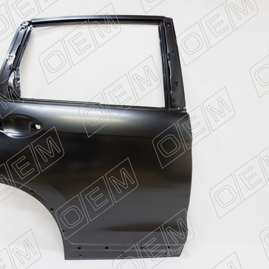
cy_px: 135
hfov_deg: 51.7
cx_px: 93
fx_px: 273
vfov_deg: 52.5
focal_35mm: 31
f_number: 3.5
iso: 500
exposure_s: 1/34
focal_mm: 16
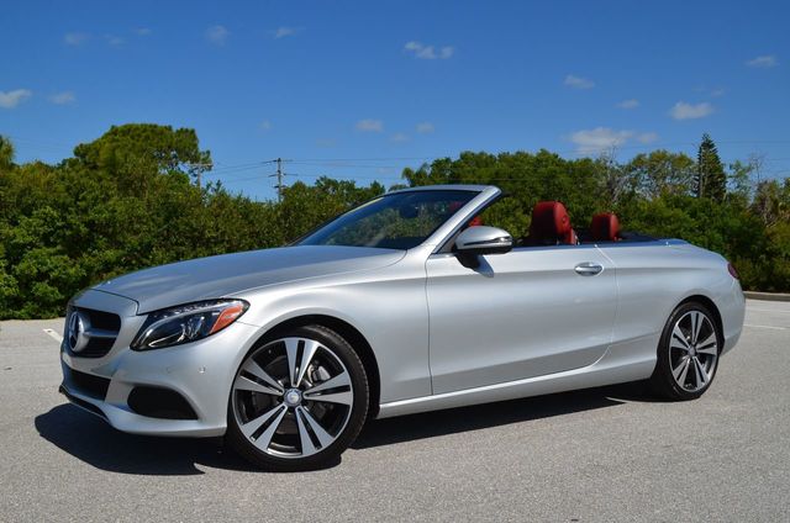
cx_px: 395
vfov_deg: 36.7
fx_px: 788
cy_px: 262
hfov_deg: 53.2
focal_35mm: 36
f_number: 13
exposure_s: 1/200
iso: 100
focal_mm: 24
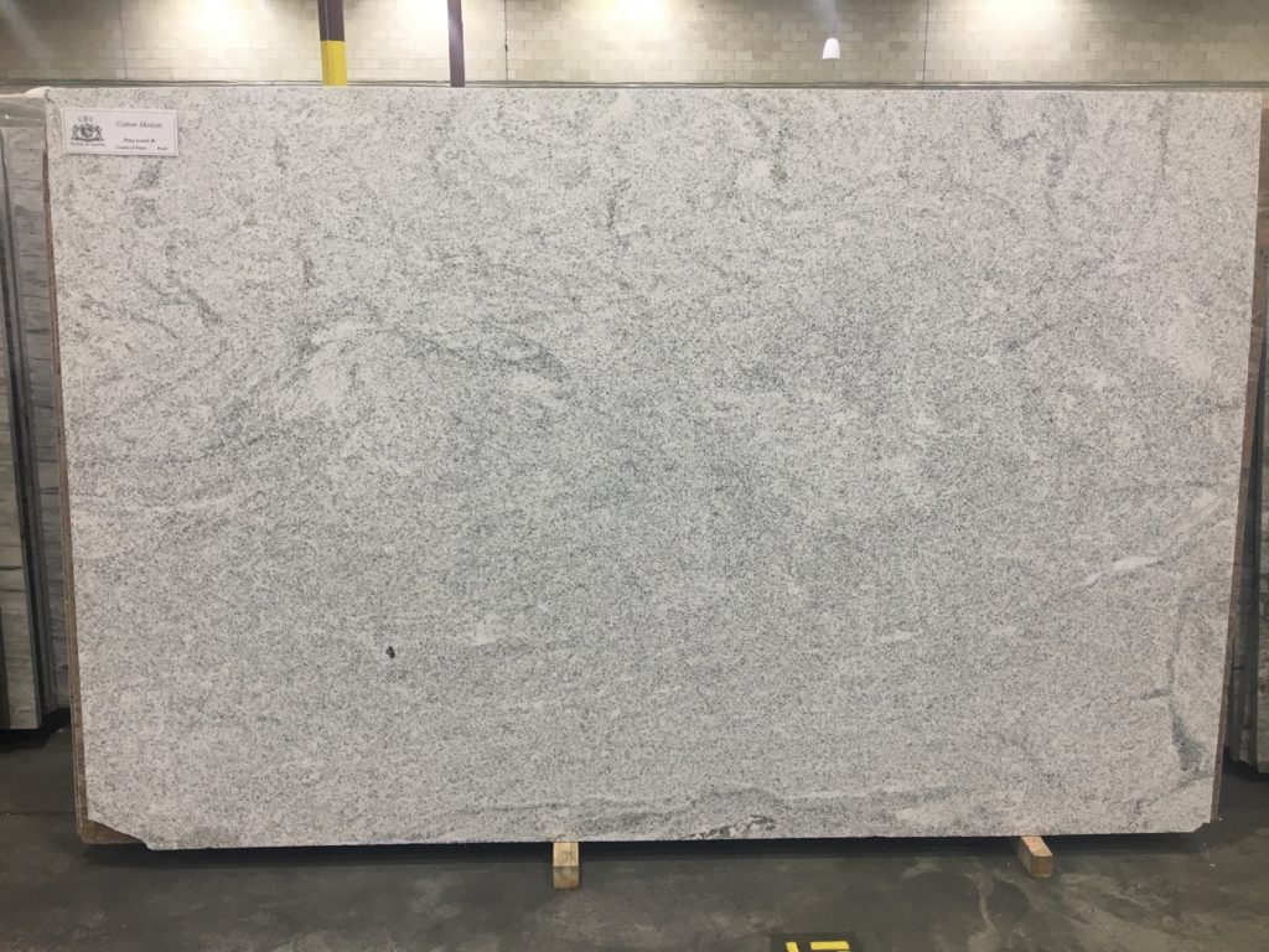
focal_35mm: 29
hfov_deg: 61.7
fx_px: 1063
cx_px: 634
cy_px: 476
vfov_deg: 48.2
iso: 32
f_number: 2.2
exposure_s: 1/30
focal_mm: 4.15
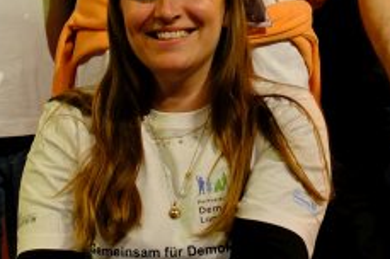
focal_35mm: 245
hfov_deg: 8.4
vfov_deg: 5.6
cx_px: 254
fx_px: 2650
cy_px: 9
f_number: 2.8
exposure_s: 1/100
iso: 250
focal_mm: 23.5
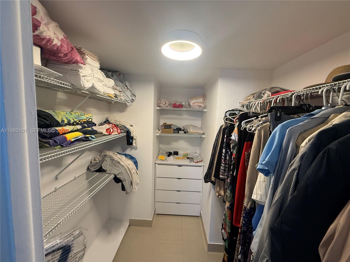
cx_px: 175
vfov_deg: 85.7
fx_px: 142
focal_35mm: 14
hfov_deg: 102.1
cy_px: 131
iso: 200
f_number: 2.2
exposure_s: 1/99
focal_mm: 2.22
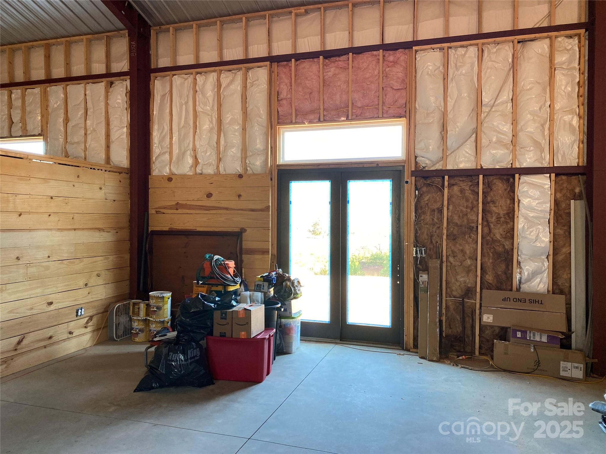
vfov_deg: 53.1
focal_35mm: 26
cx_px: 303
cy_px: 227
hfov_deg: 67.3
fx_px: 455
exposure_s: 1/60
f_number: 1.8
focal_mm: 4.25
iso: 125
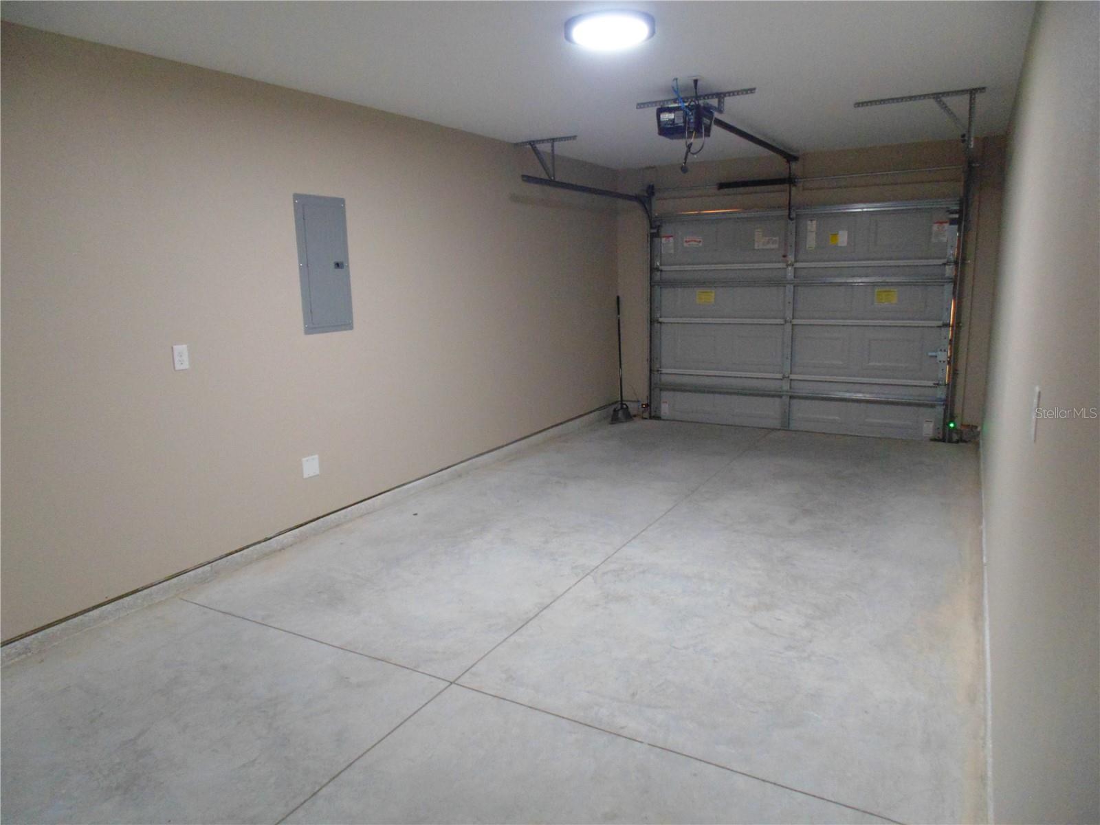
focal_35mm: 22
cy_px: 412
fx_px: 699
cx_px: 550
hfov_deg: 76.4
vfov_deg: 61.1
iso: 400
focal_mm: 4
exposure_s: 1/20
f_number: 3.1
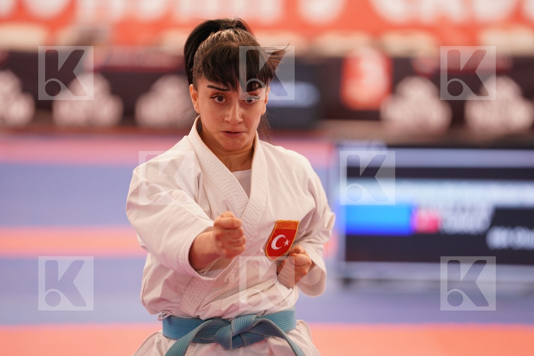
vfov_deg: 6.9
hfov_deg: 10.3
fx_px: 2966
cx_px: 267
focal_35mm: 200
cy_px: 178
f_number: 2.8
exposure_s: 1/500
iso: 1600
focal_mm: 200
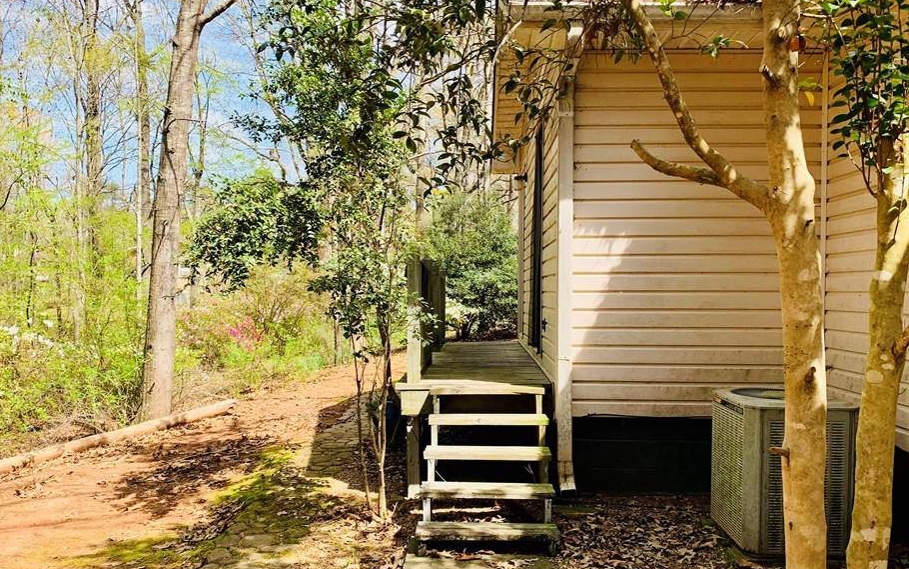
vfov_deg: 40.6
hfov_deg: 61.2
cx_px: 462
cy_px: 307
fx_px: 768
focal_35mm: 31
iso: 25
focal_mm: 4.25
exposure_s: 1/561
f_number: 1.8
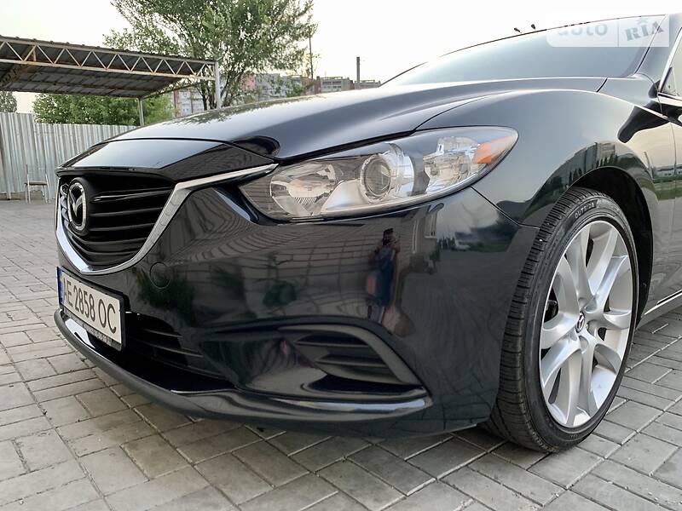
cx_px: 341
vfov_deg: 53.1
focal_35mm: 26
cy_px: 256
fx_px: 512
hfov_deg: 67.3
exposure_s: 1/60
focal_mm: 4.2
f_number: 1.8
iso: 160
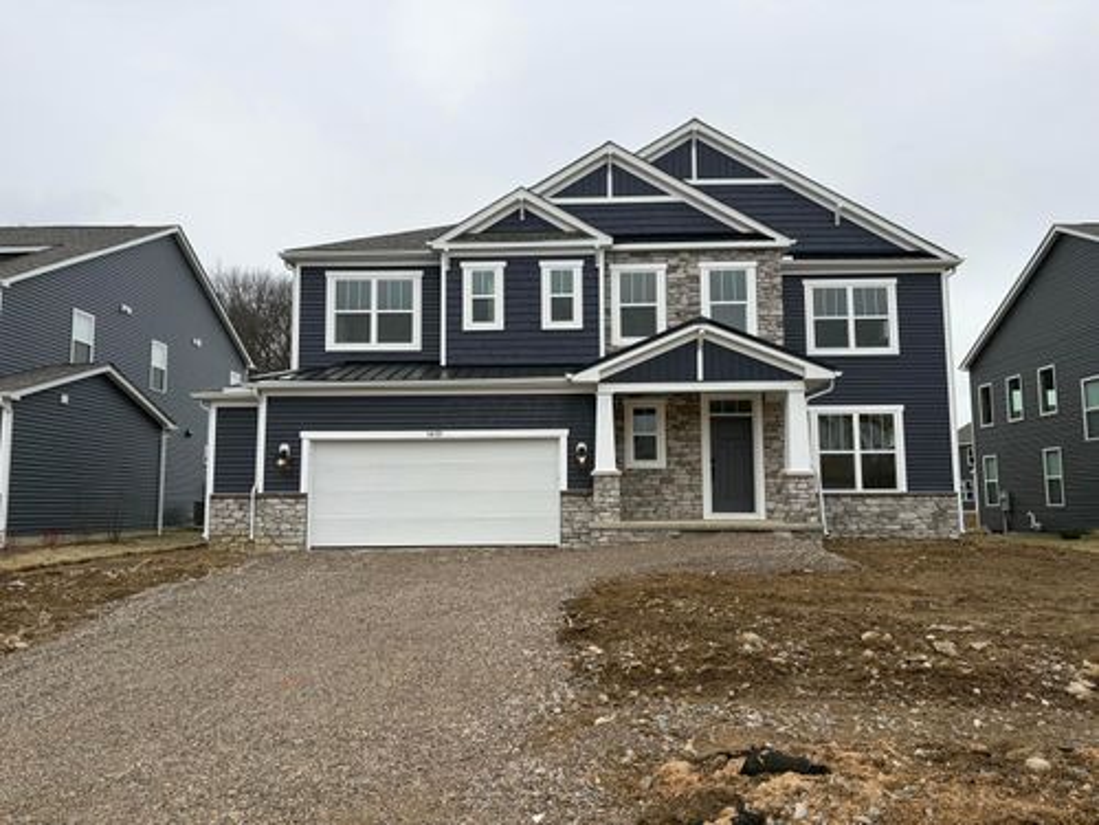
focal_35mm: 26
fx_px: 825
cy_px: 412
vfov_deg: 53.1
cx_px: 550
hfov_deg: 67.3
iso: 50
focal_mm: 5.96
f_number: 1.6
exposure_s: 1/987
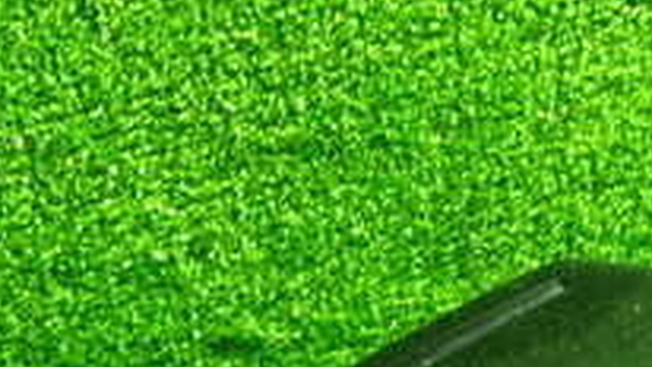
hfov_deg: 21.3
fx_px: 1643
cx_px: 728
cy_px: 582
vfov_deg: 12.1
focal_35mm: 95
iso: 800
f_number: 2.3
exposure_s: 1/25
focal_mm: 5.4
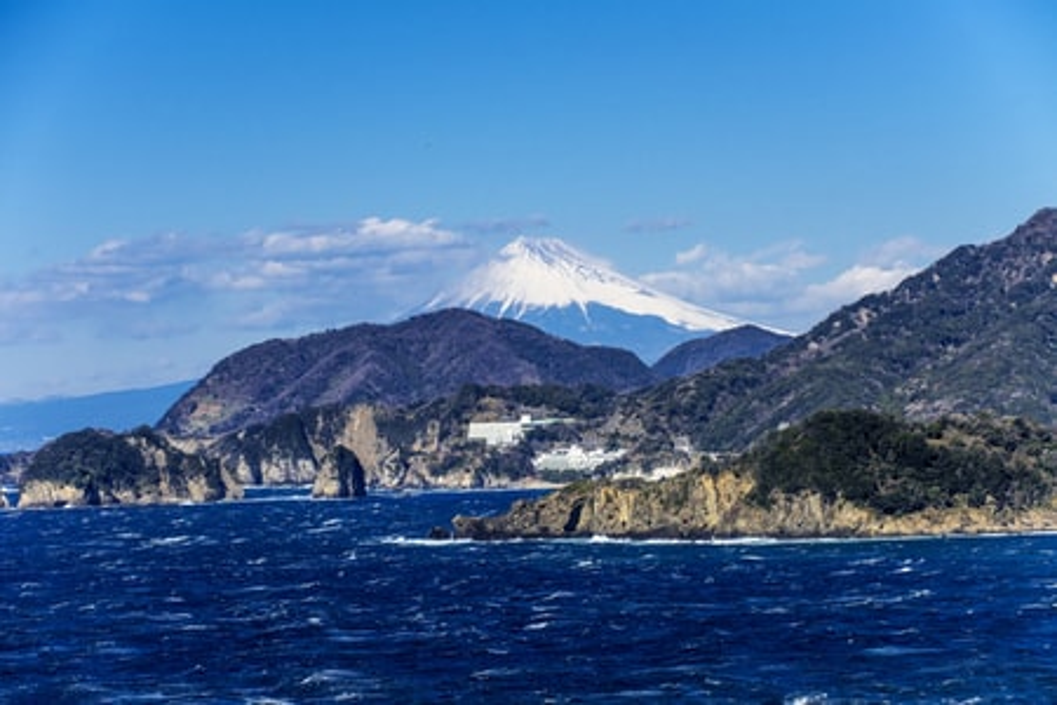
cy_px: 352
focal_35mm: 125
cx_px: 528
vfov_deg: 11.0
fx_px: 3670
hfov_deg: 16.4
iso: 400
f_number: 8
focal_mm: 125
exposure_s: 1/3200
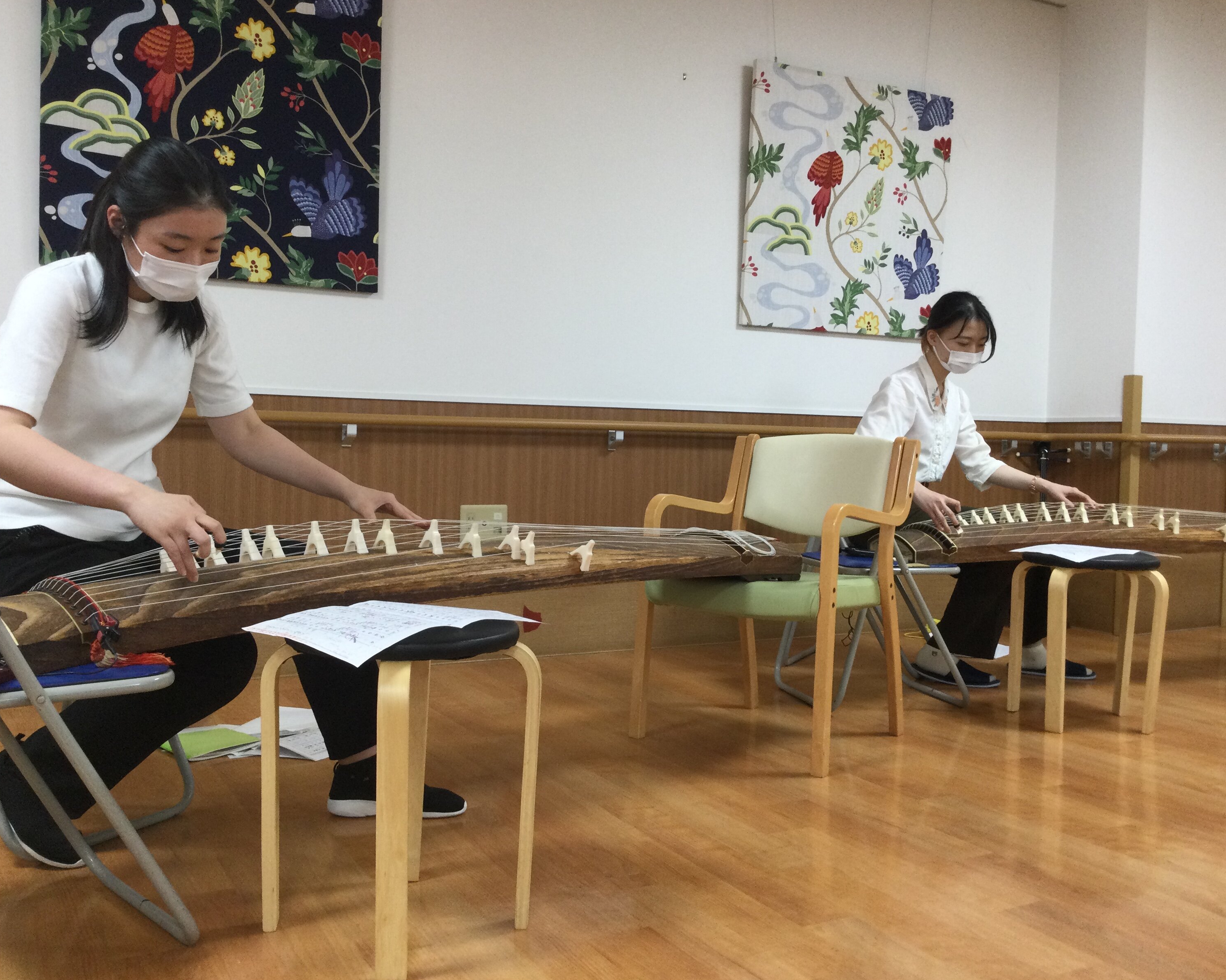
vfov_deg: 44.5
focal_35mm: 33
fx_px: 1197
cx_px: 617
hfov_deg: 54.2
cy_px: 490
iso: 64
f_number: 2.4
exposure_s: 1/30
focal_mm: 3.3
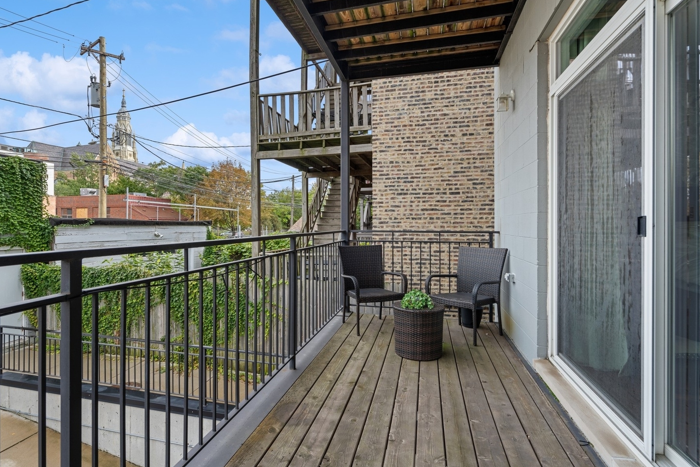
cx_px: 330
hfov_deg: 89.9
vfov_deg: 67.4
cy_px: 227
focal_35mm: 18
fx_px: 350
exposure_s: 1/40
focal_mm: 16
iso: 320
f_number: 7.1
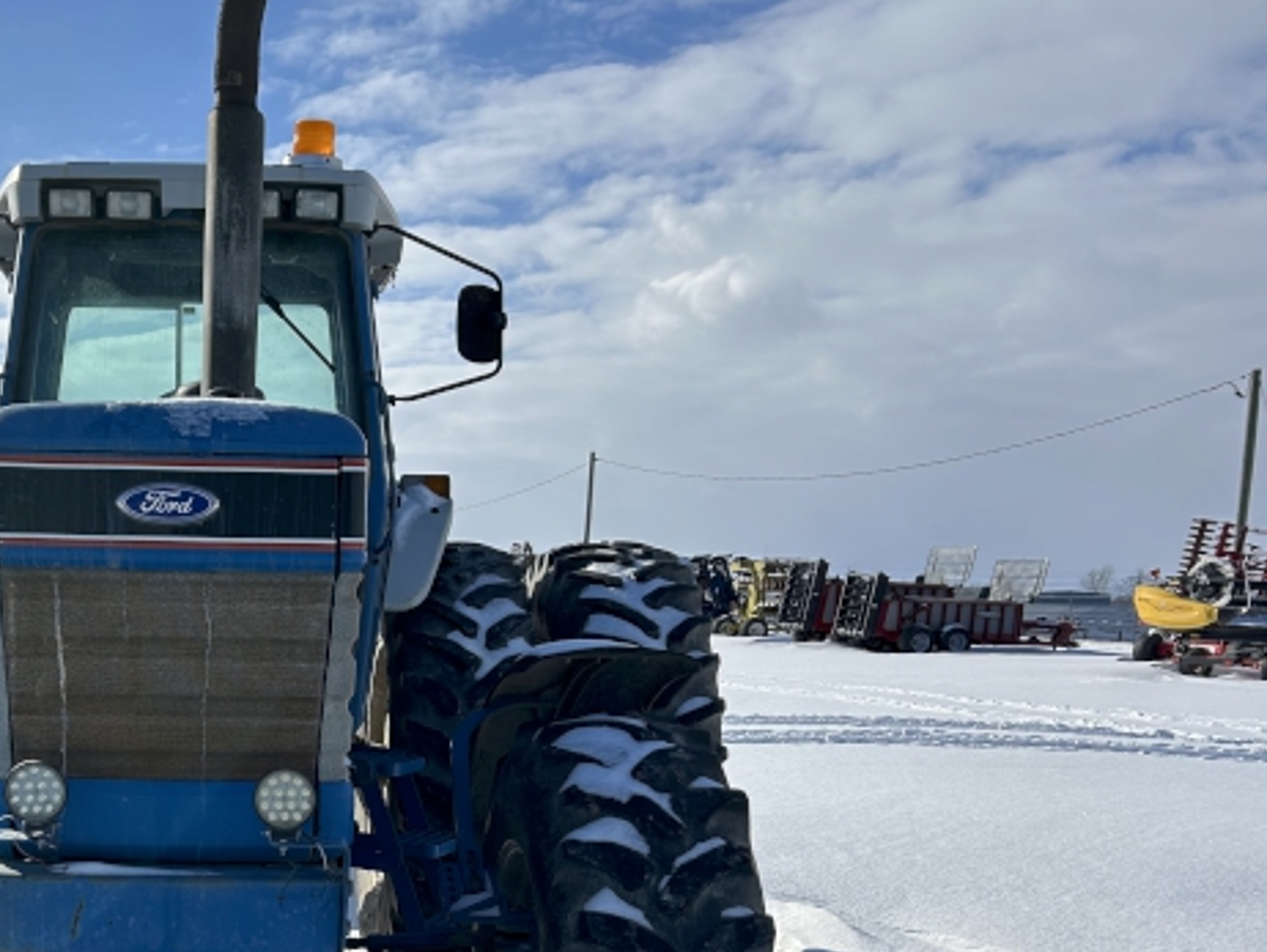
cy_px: 752
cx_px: 228
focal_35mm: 45
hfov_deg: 40.1
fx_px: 1648
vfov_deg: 31.4
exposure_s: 1/8696
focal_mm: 5.7
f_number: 1.5
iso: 50
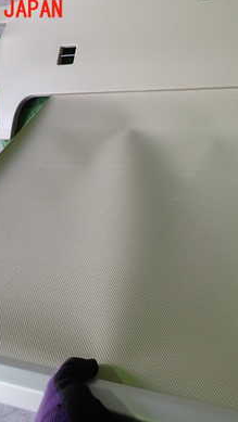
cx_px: 191
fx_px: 471
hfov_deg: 27.8
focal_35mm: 42
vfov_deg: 48.2
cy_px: 241
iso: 200
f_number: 2
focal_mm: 4.5
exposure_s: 1/60
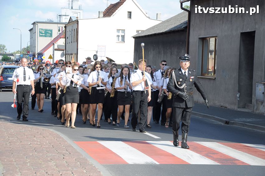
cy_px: 88
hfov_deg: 19.5
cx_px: 132
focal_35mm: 105
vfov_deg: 13.0
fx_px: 772
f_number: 6.3
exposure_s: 1/640
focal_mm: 70
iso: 400
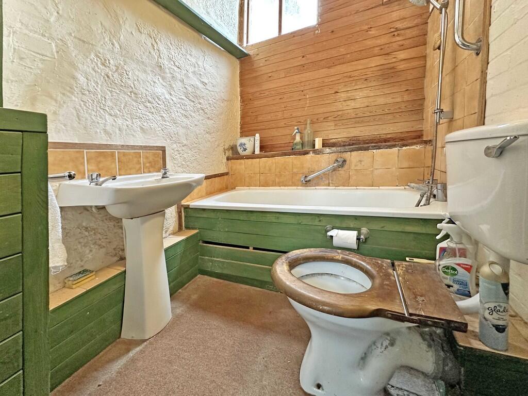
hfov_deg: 102.1
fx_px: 214
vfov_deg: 85.7
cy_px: 198
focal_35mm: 14
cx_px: 264
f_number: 2.2
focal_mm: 2.22
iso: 250
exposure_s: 1/50
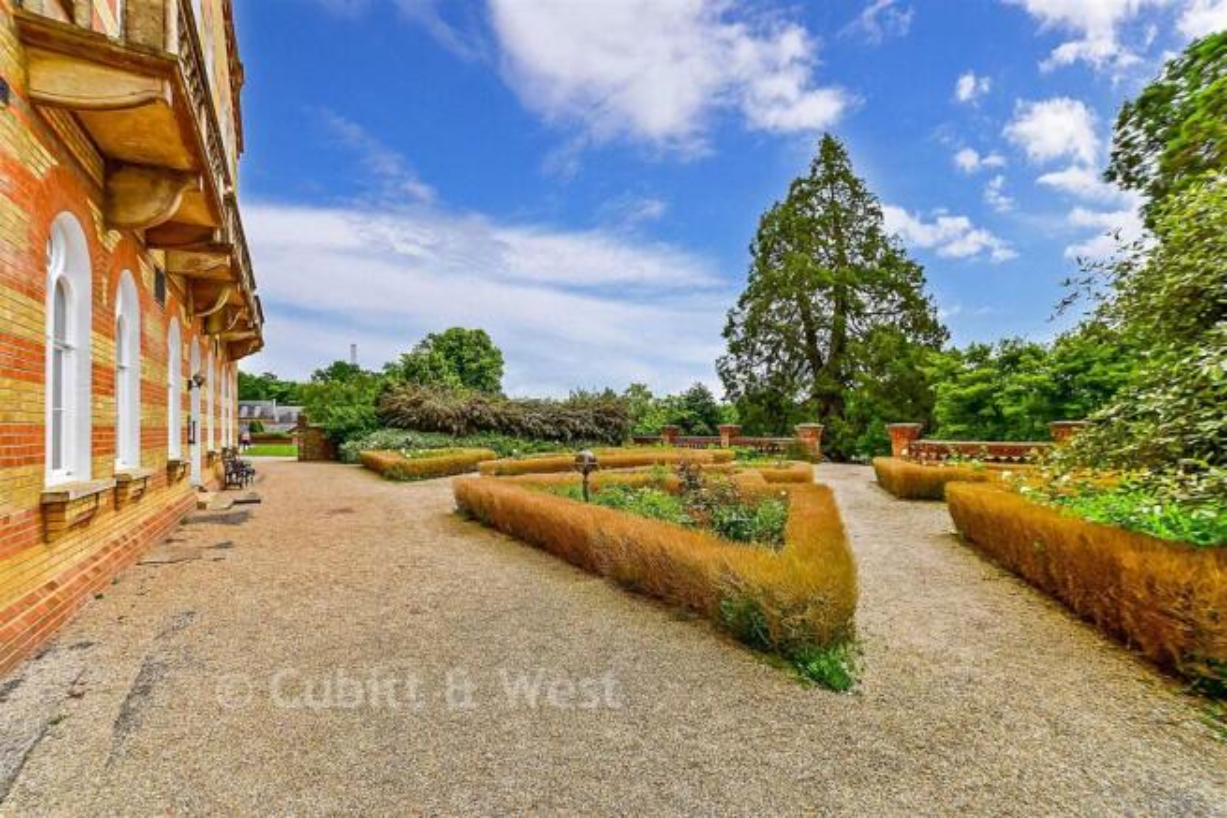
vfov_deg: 77.4
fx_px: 511
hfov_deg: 100.4
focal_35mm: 15
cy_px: 409
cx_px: 614
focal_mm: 10
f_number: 8
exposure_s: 1/400
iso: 160
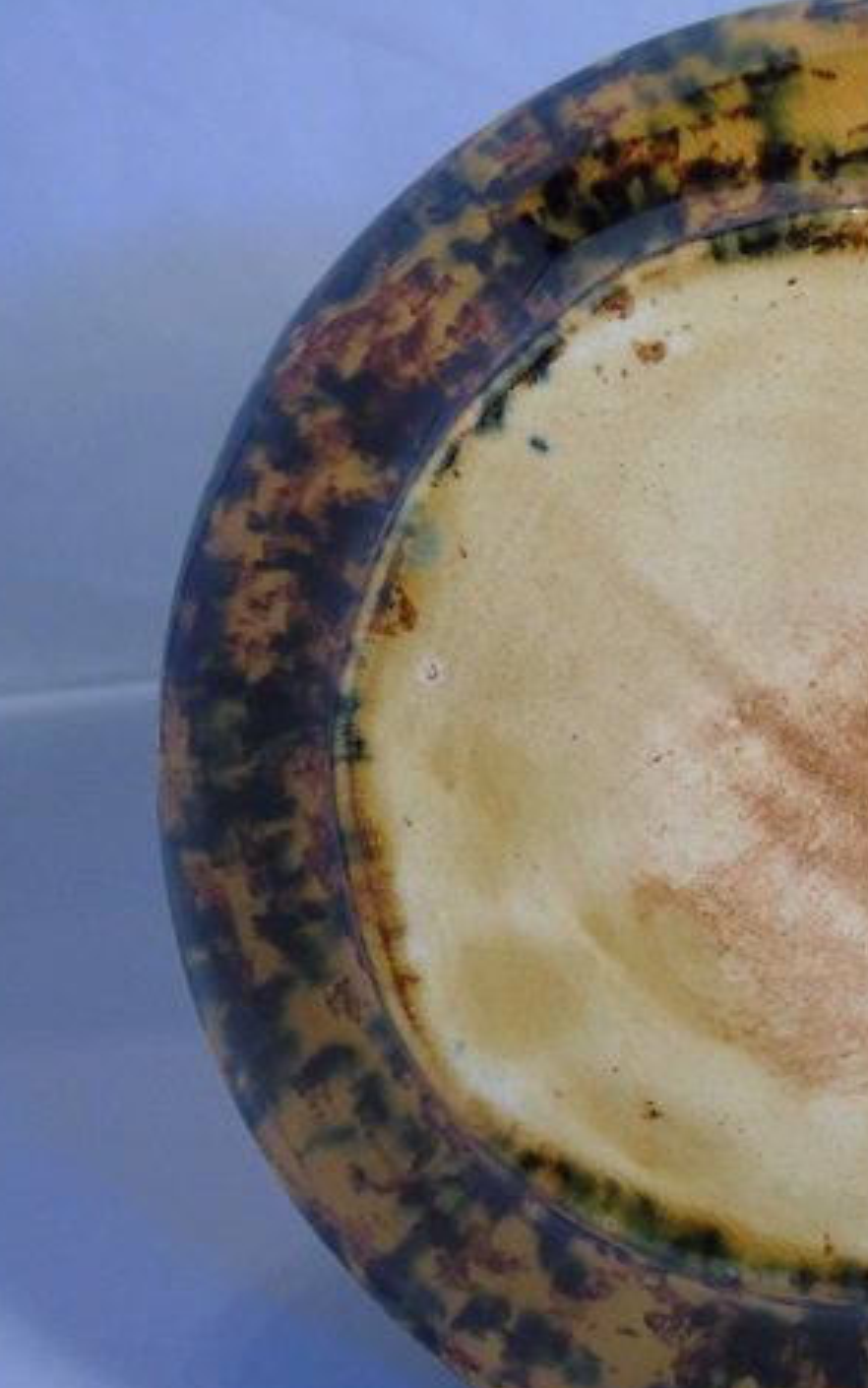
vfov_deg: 26.5
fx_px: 2950
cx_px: 856
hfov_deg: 16.4
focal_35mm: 78
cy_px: 700
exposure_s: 1/40
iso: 400
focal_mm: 9.6
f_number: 4.3
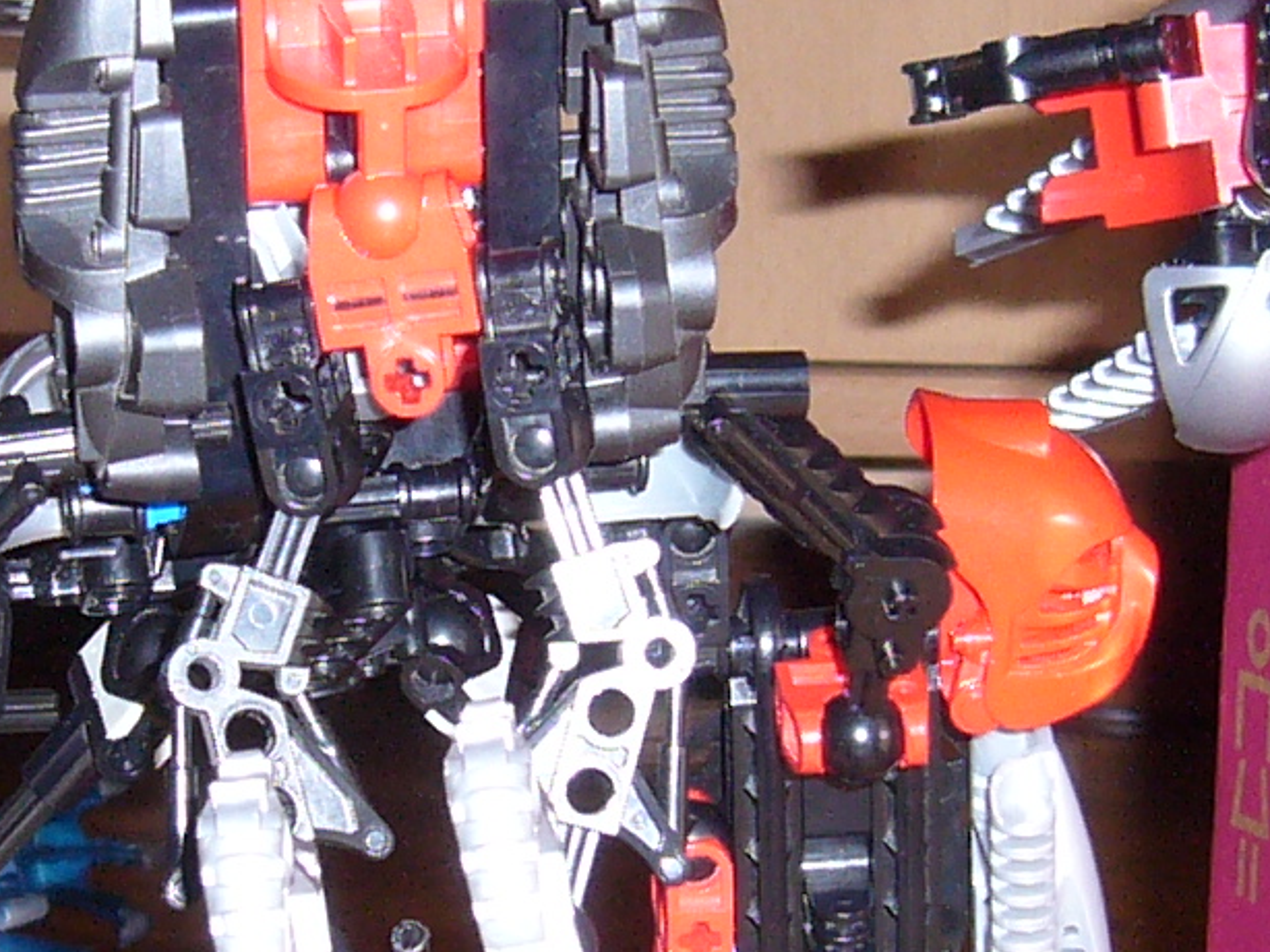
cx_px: 424
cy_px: 571
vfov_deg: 10.2
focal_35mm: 146
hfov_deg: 13.5
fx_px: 5354
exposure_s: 1/30
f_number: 2.8
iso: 100
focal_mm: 5.8
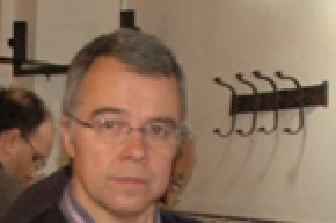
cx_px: -123
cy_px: 451
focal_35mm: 149
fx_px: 1388
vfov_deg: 8.7
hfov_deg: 13.2
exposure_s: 1/60
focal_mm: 18
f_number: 4
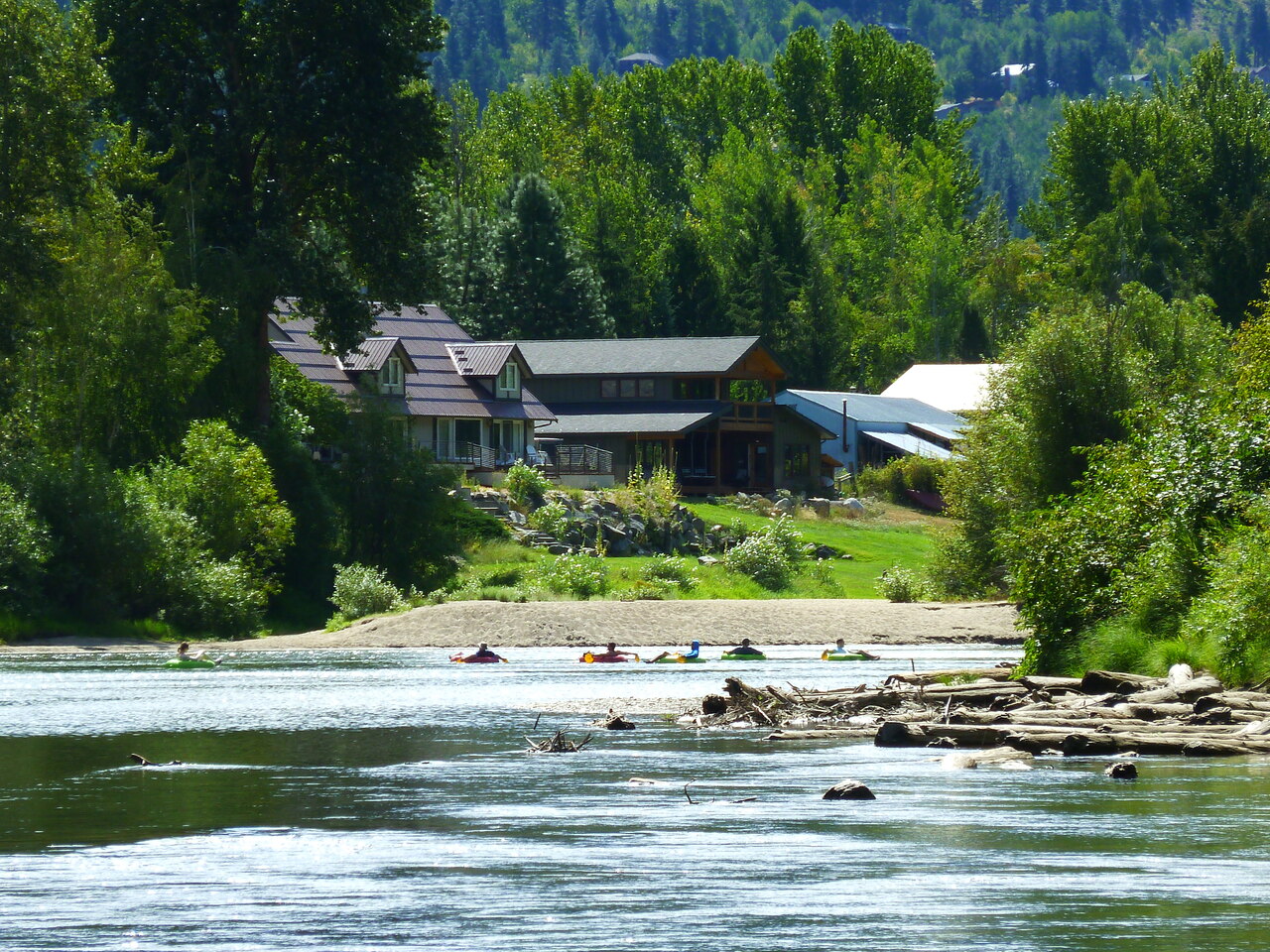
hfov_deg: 7.9
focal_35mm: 250
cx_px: 635
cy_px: 476
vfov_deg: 5.9
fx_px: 9172
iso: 80
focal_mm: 36
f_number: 5.9
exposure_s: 1/125
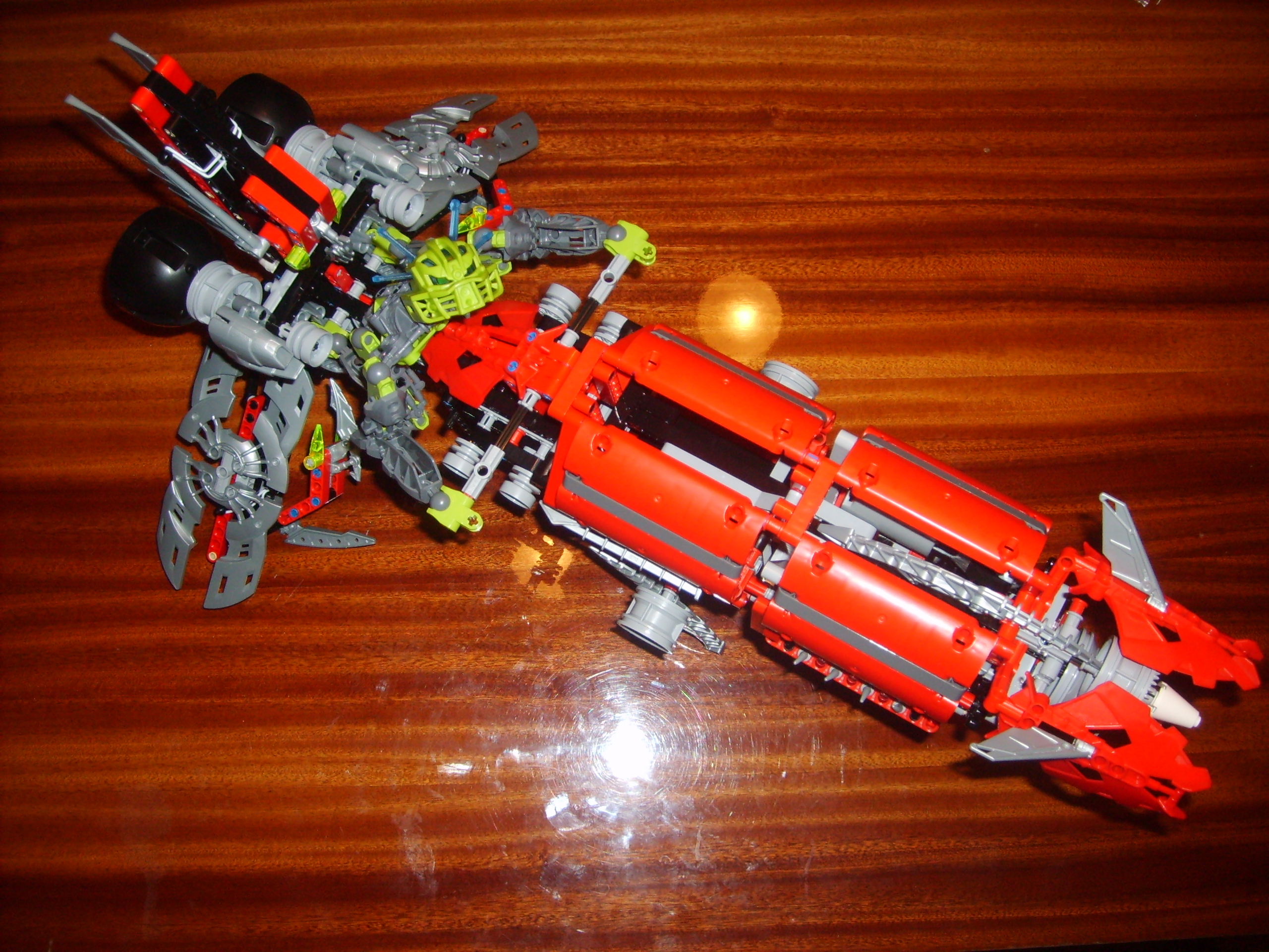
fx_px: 1283
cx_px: 634
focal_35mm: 35
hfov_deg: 52.6
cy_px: 476
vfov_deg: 40.7
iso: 100
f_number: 2.8
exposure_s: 1/45
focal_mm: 5.8
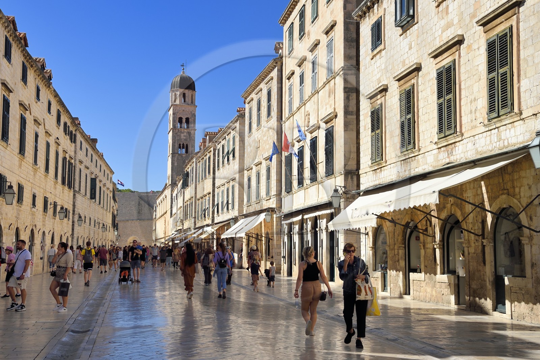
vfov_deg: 29.2
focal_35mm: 46
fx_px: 690
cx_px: 270
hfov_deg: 42.7
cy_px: 180
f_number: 10
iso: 200
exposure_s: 1/640
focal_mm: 46
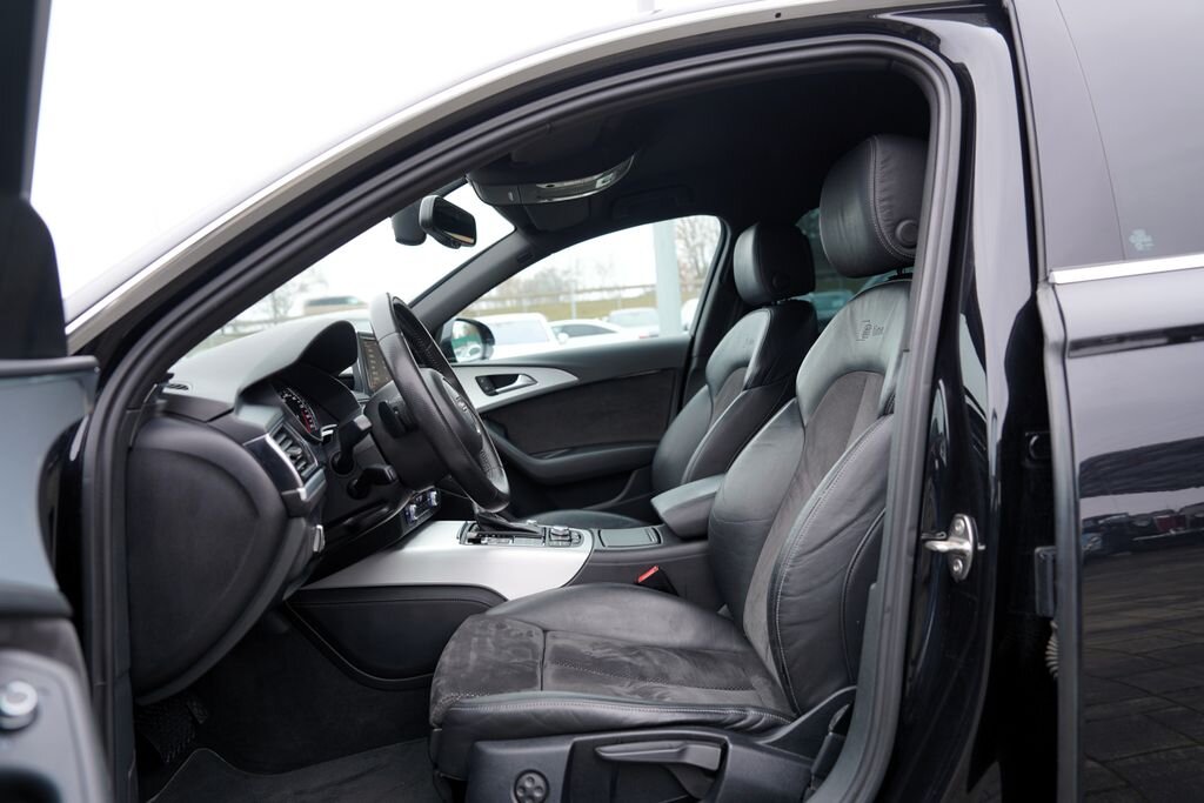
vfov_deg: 53.1
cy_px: 402
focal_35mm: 24
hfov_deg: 73.7
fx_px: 803
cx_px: 602
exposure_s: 1/40
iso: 100
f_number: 3.2
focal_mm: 24
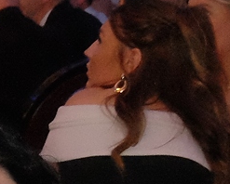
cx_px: -604
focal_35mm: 287
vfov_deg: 5.3
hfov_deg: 5.9
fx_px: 1955
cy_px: 410
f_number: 4.5
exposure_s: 1/125
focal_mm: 27.7
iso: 6400
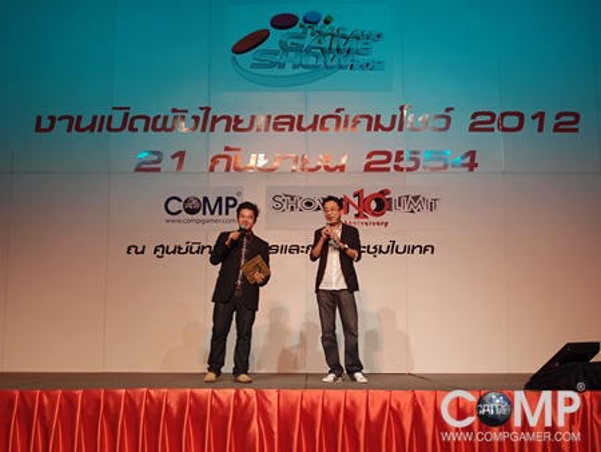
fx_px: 712
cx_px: 300
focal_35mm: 41
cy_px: 226
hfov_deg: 45.8
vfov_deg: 35.2
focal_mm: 8.99
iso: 100
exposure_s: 1/125
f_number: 2
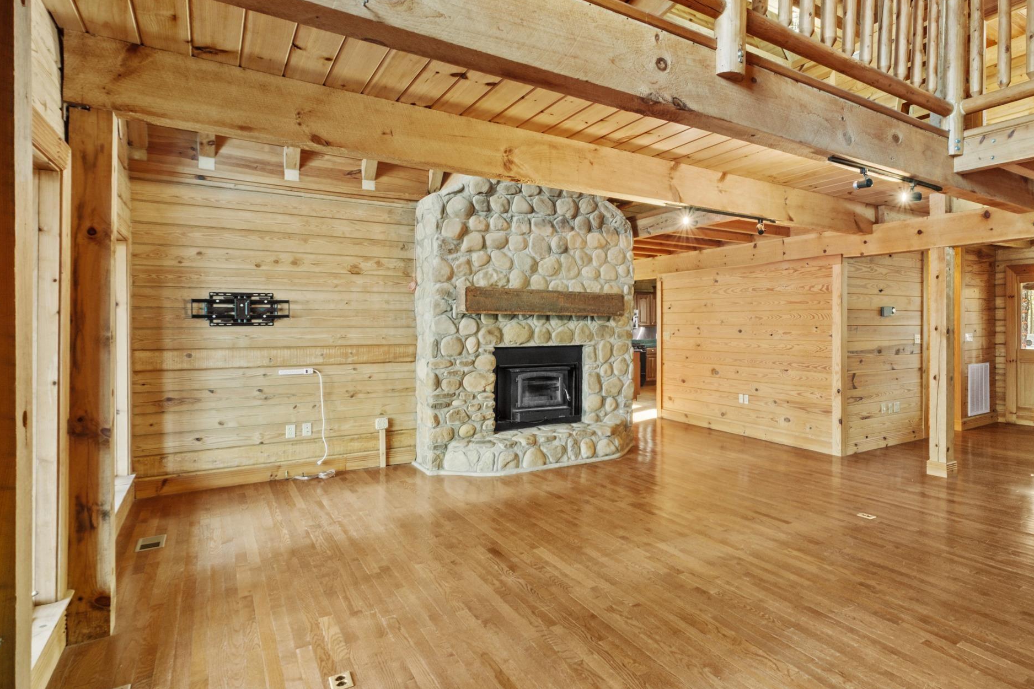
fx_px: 574
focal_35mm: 20
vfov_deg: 61.9
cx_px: 686
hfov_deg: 81.3
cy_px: 343
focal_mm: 10
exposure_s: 4
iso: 200
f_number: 8
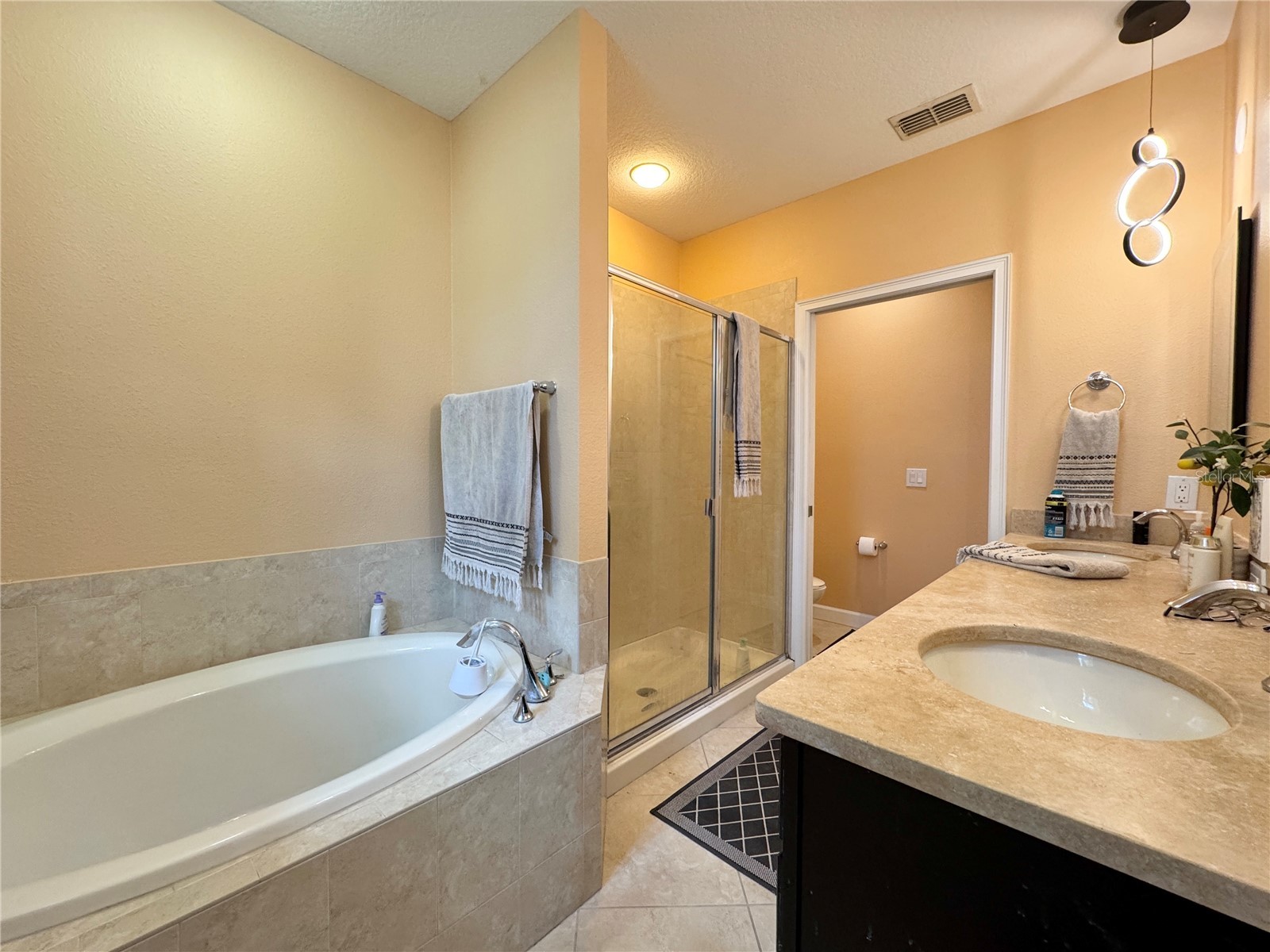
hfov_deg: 102.1
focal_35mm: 14
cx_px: 635
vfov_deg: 85.7
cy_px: 476
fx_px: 514
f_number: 2.2
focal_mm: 2.22
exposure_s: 1/60
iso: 200
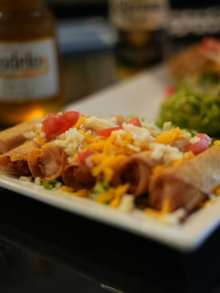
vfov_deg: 34.9
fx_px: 466
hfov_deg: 26.6
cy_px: 159
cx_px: 109
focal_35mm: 55
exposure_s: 1/160
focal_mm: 50
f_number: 2
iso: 1600
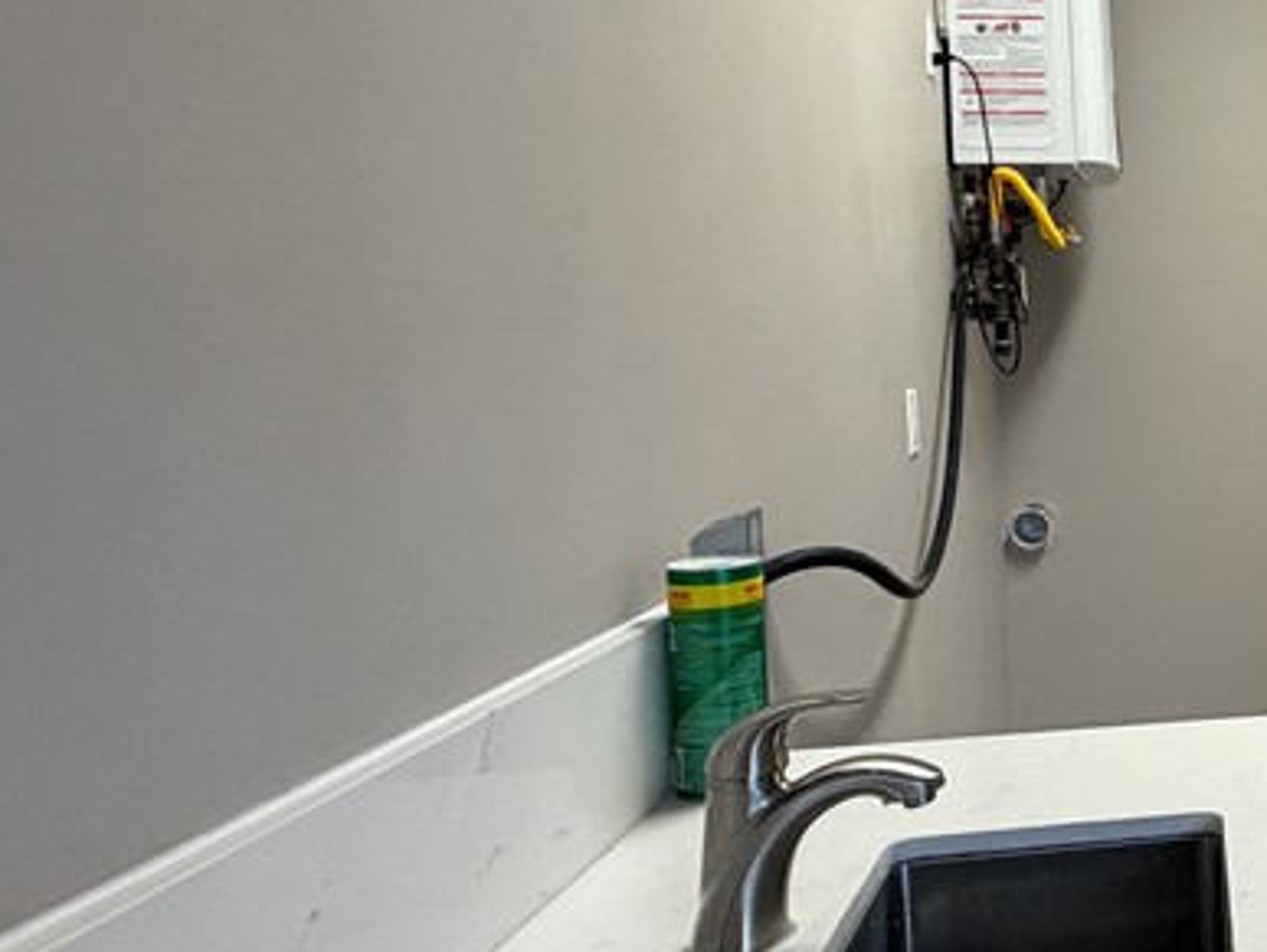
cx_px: 1463
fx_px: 1356
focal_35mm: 37
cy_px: 389
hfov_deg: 38.9
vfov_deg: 38.6
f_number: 2.2
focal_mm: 2.22
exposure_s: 1/120
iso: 250
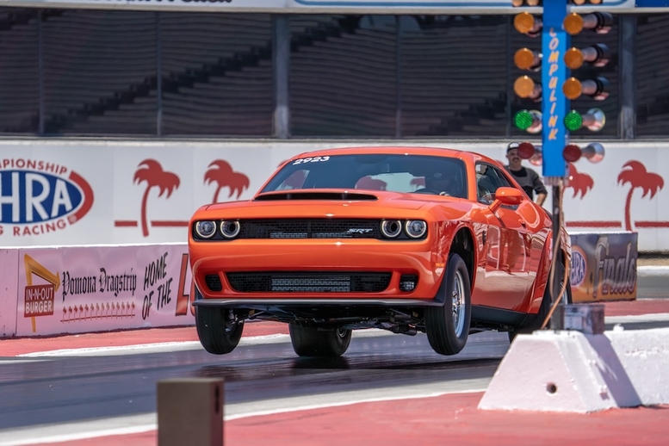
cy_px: 223
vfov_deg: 3.6
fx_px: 7043
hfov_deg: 5.4
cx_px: 334
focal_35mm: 379
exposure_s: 1/4000
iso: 160
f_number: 6.3
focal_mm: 379
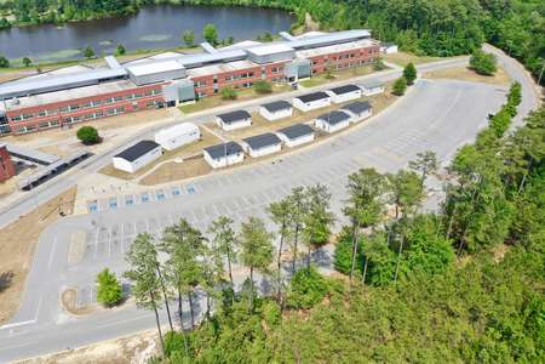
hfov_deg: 65.5
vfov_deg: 46.4
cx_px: 272
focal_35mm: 28
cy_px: 182
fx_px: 424
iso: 100
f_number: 5.6
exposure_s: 1/400
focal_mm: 10.26
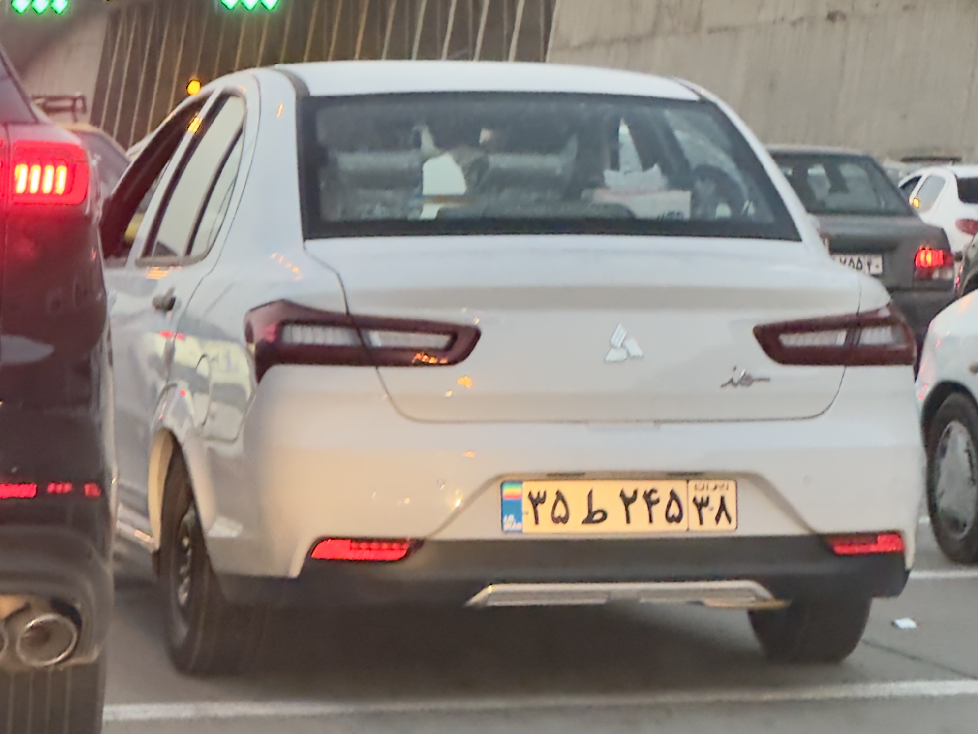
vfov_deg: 19.1
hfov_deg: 25.3
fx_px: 2175
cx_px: 489
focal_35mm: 77
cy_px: 367
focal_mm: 9
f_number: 2.8
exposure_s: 1/50
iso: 160
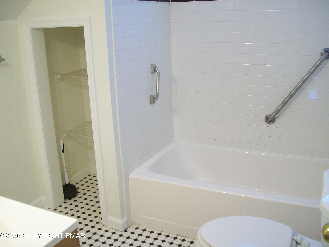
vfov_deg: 39.7
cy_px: 124
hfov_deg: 51.4
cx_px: 164
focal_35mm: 36
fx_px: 342
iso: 160
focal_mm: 6
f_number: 2.7
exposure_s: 1/46.1
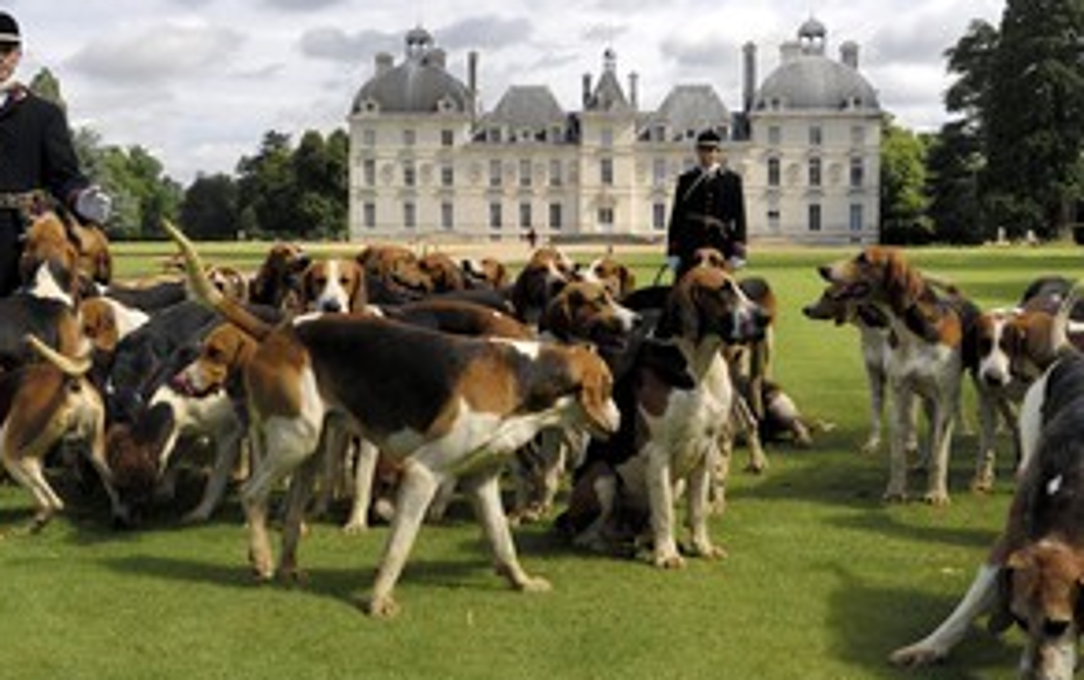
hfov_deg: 45.0
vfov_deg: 29.2
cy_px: 275
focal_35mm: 44
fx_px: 1301
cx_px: 444
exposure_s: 1/500
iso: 100
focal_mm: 20
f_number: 5.3
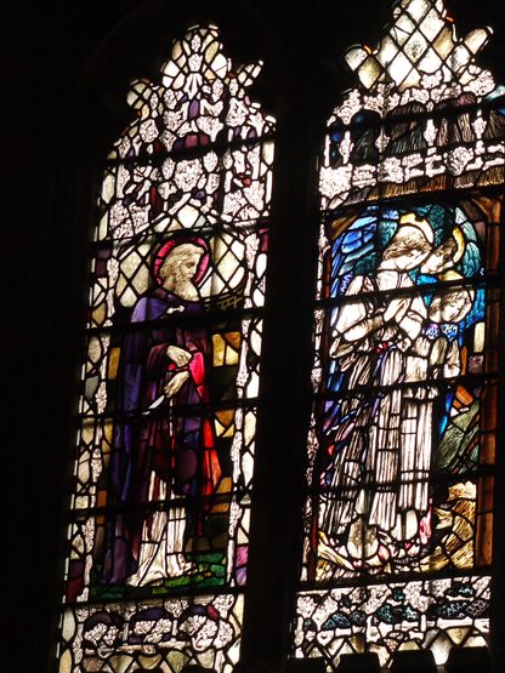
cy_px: 329
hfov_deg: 9.5
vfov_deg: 12.7
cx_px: 563
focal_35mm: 155
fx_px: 3016
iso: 320
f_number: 5.6
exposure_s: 1/60
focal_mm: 42
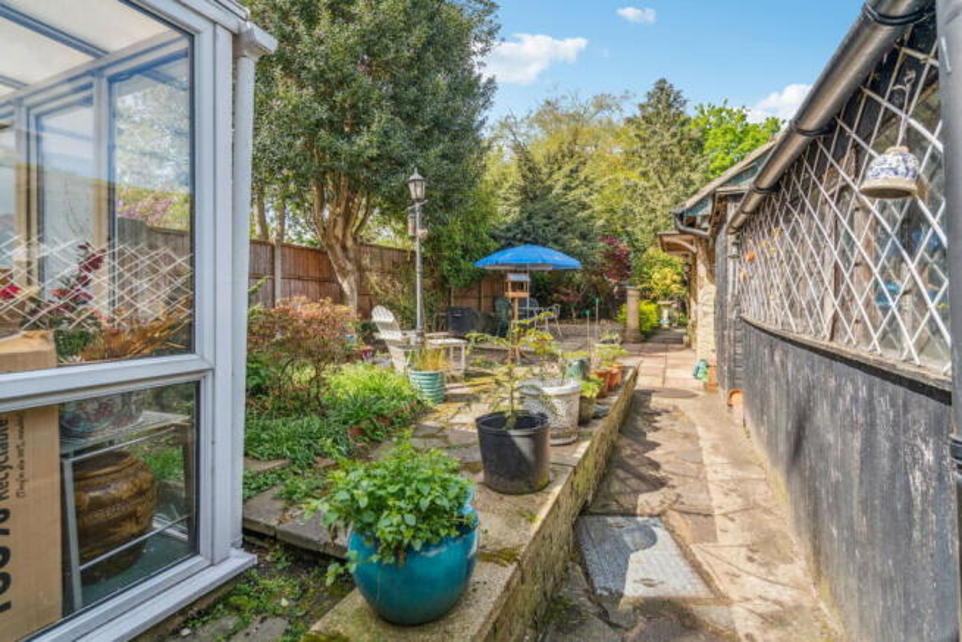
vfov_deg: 73.8
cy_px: 321
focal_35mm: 16
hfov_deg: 96.7
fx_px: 428
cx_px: 481
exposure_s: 1/800
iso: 640
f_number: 5.6
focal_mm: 16
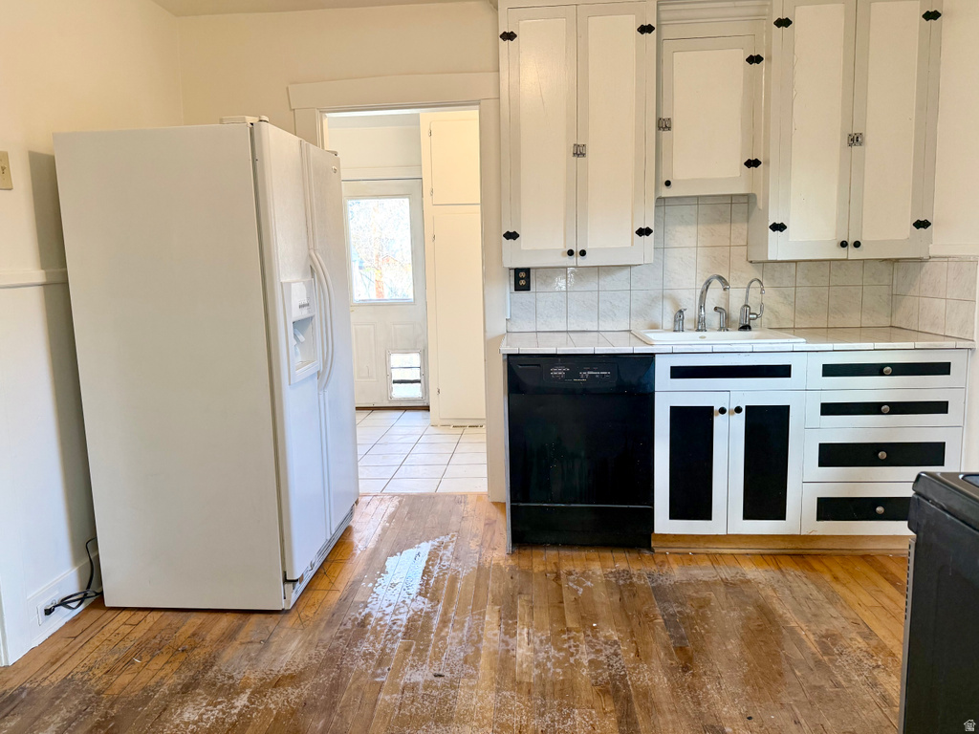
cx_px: 490
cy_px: 367
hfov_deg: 71.6
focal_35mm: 24
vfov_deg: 56.8
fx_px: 679
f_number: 1.78
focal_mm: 6.76
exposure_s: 1/122
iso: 160
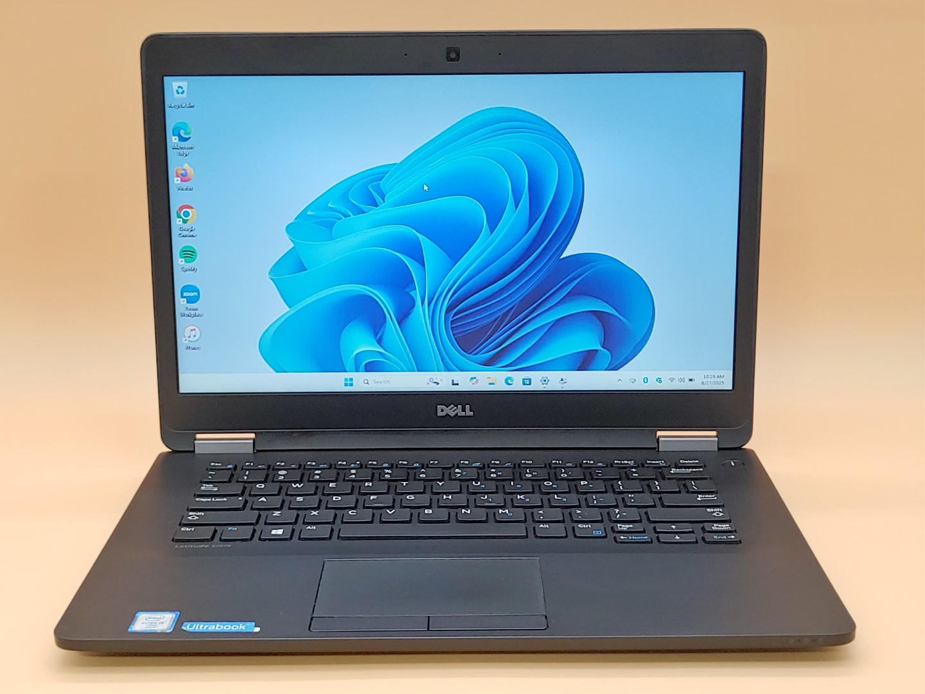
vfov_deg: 28.0
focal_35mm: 52
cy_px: 347
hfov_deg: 36.8
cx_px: 462
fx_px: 1390
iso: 50
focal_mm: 4.36
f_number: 1.8
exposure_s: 1/60
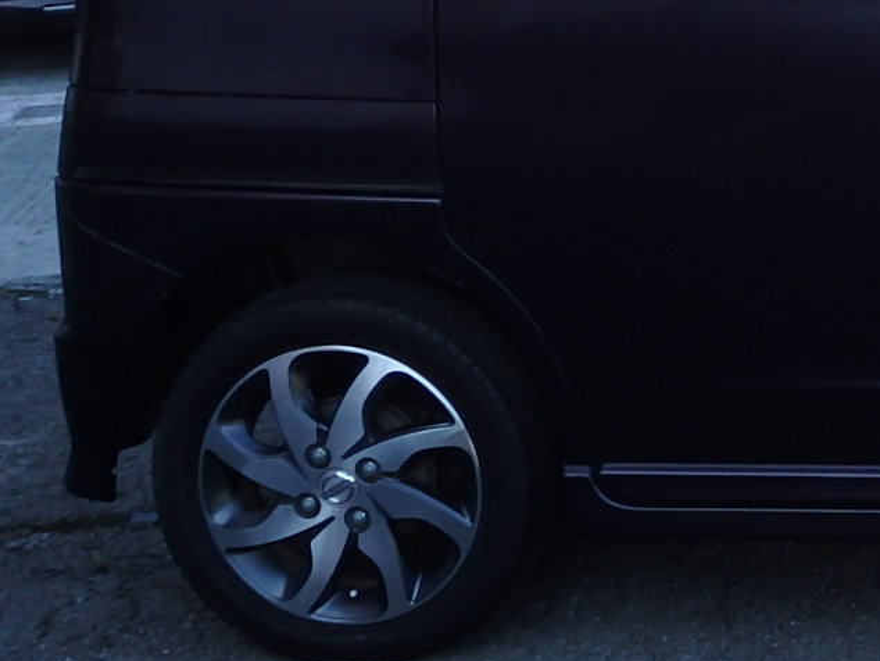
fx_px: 2848
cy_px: 0
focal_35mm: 112
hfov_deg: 16.2
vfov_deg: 13.1
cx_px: 1288
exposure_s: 1/320
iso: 125
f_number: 3.6
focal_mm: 6.6
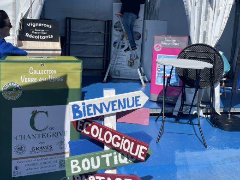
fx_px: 243
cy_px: 60
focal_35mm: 35
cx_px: 119
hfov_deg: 52.6
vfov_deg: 40.2
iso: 32
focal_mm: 4.2
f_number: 1.6
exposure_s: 1/6897
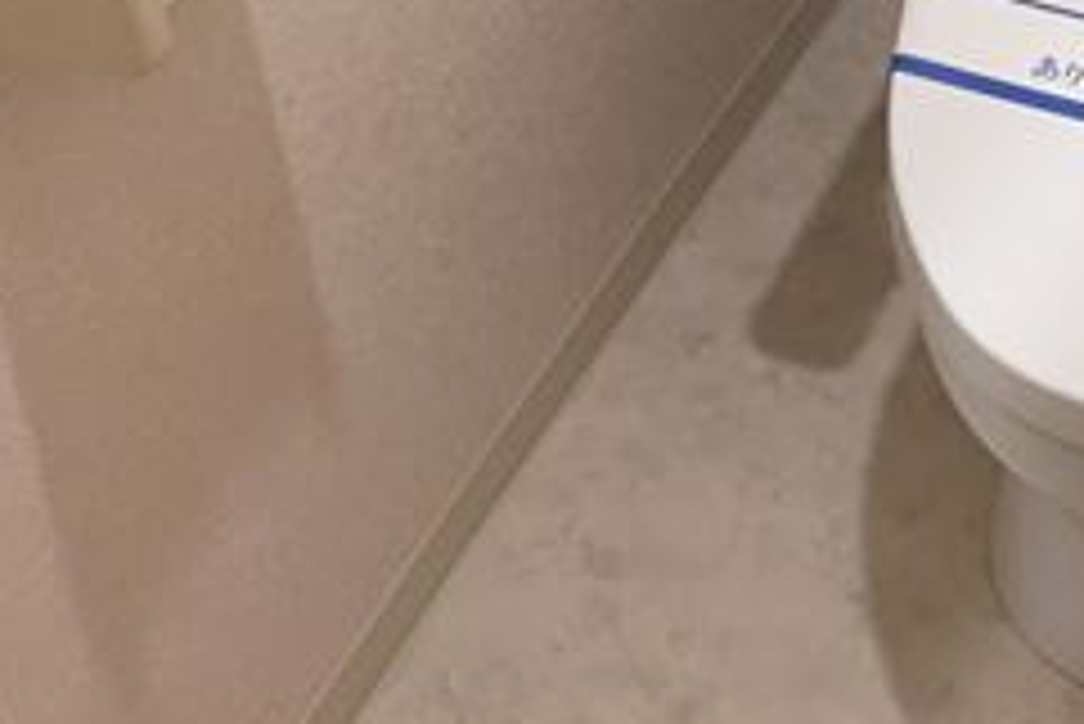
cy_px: 184
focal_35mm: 80
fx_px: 2410
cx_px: 918
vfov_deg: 17.0
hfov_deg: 24.8
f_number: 2.2
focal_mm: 4.15
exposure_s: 1/33
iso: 64
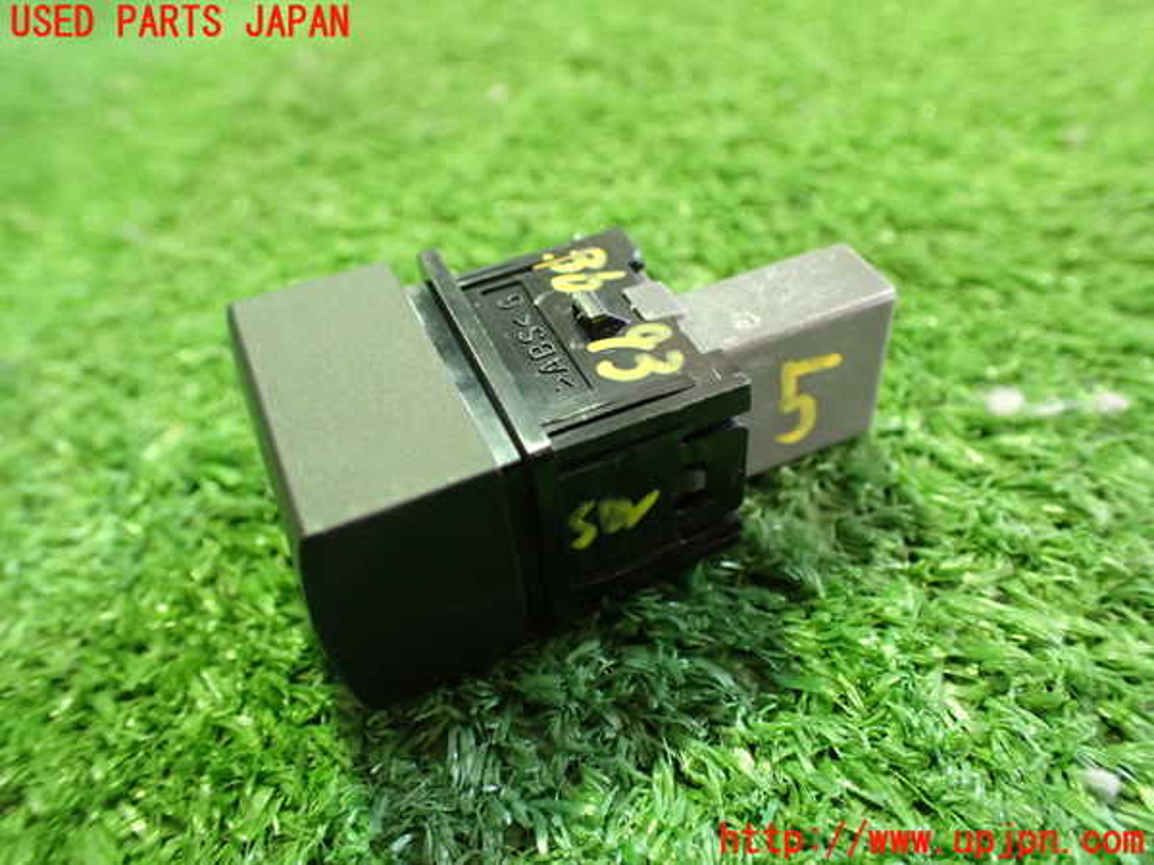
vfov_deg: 46.8
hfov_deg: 60.0
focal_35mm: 30
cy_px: 432
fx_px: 1000
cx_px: 577
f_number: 2.3
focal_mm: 5.4
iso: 1250
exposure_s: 1/30
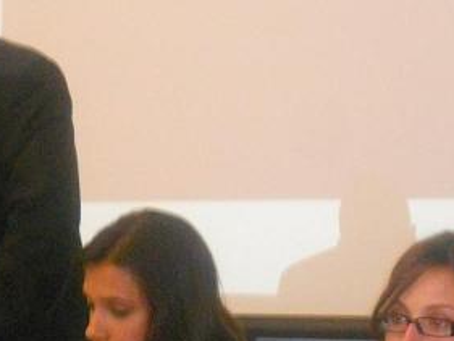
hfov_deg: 10.7
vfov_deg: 8.0
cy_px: 162
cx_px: 212
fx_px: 2427
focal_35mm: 185
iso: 640
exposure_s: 1/30
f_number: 5.3
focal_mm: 11.7
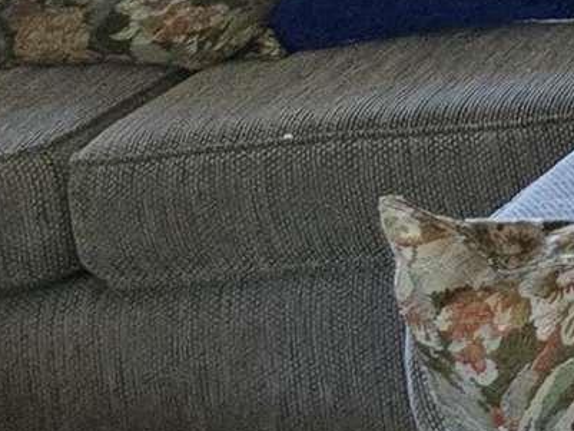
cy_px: -454
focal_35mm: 176
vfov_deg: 8.0
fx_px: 2919
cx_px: 1998
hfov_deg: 8.4
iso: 800
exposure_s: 1/120
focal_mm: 5.4
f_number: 1.8
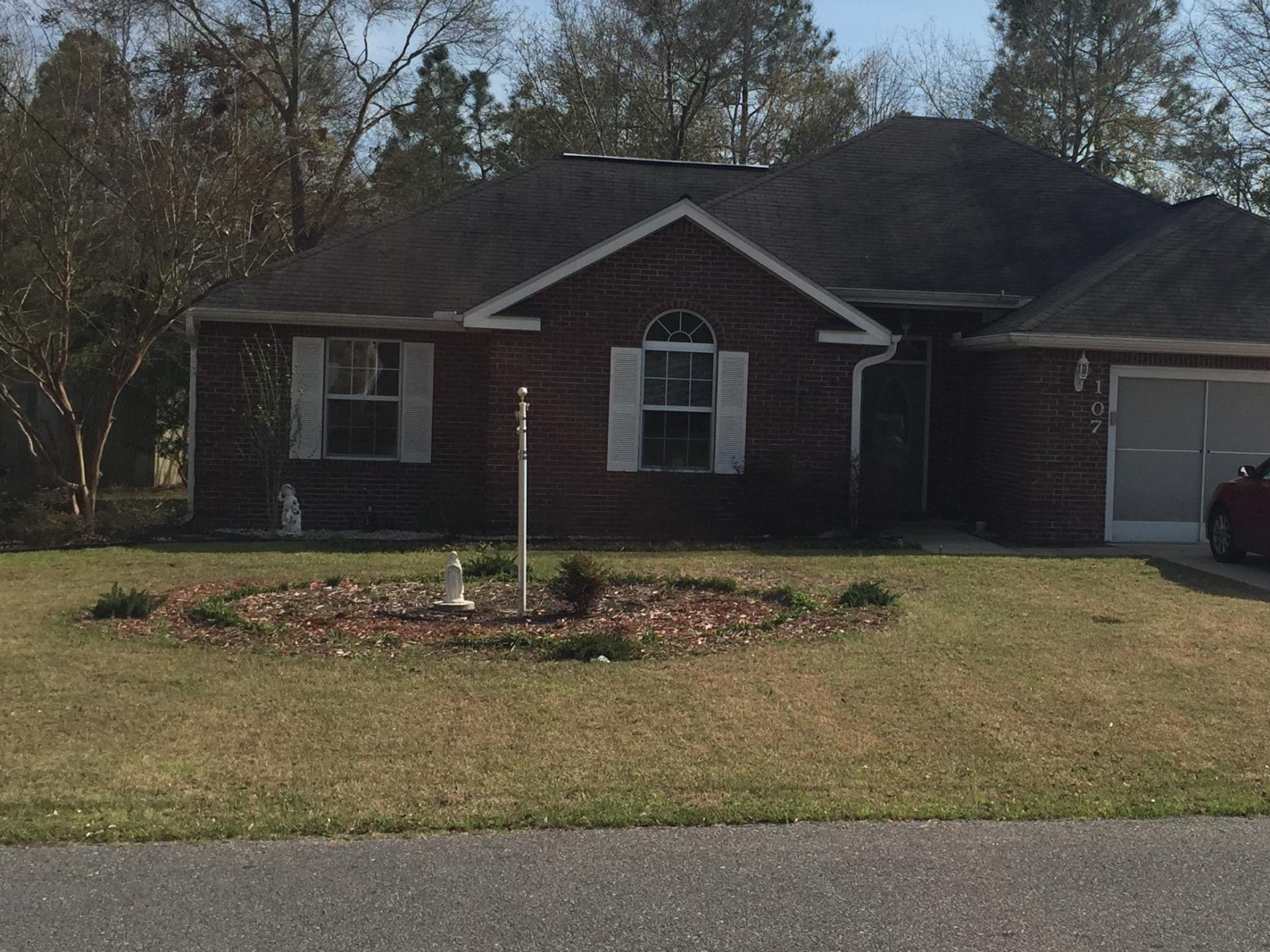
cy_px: 462
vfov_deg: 29.1
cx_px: 938
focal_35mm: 50
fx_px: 1834
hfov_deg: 37.3
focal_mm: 4.15
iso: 32
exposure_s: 1/2825
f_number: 2.2
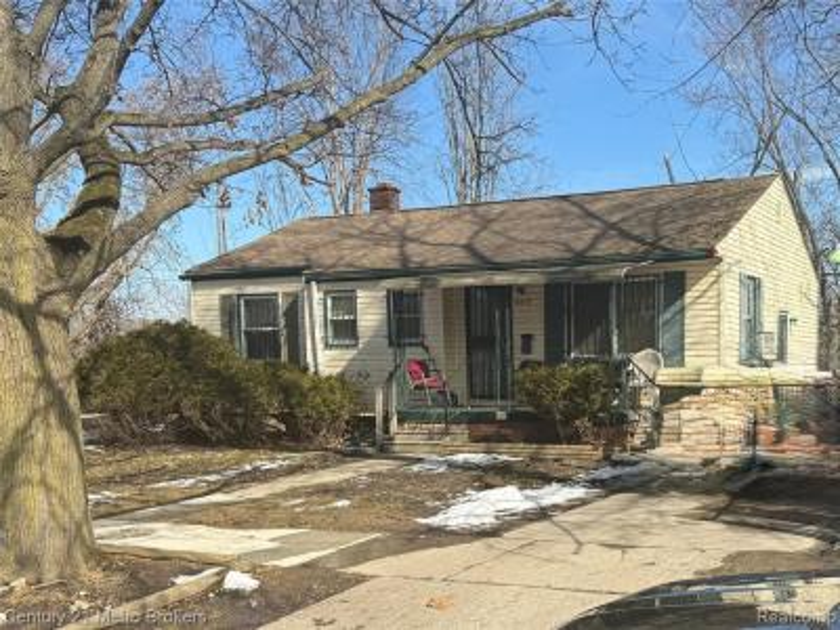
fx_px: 582
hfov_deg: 71.6
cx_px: 420
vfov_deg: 56.8
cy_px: 315
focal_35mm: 24
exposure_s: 1/3021
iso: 80
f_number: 1.78
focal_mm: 6.76
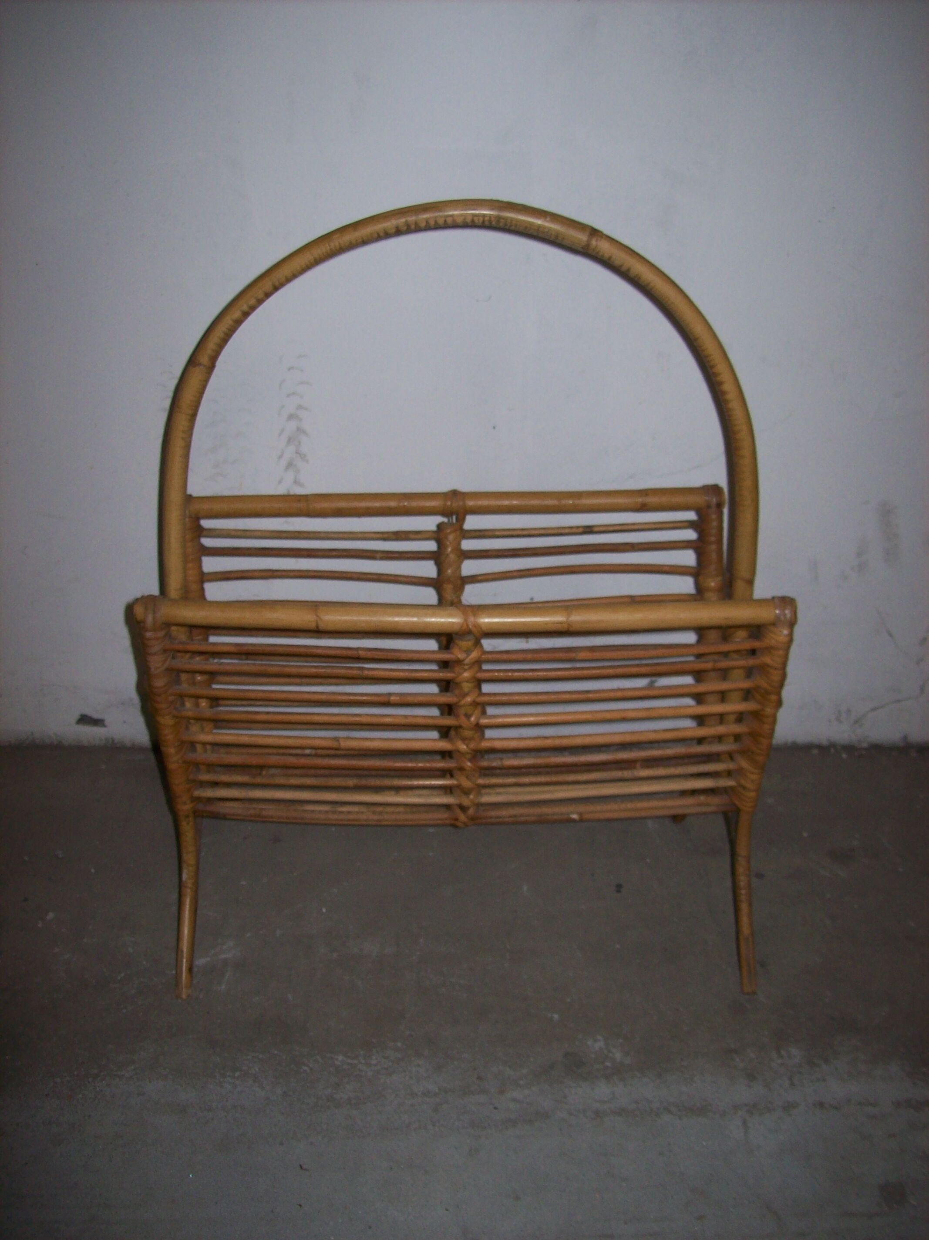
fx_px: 1289
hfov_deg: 39.6
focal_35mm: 36
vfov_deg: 51.4
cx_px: 464
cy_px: 620
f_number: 2.7
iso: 80
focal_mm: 6
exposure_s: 1/64
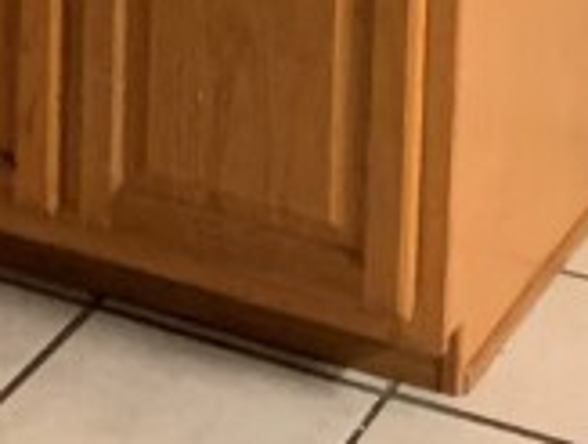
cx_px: -4
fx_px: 2775
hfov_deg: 12.0
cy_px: -733
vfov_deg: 8.2
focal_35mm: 163
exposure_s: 1/40
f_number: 1.8
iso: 320
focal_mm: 4.25
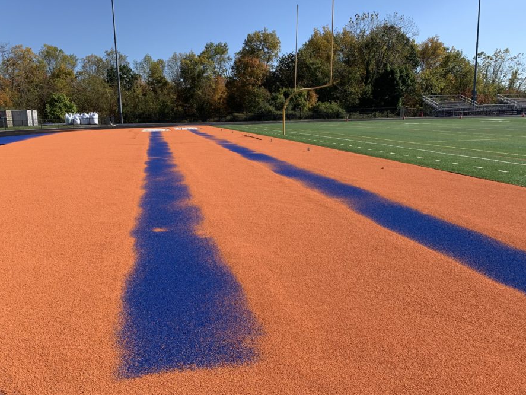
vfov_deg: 46.8
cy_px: 186
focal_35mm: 30
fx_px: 456
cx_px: 234
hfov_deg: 59.8
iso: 25
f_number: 1.8
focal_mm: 4.25
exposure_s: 1/2208
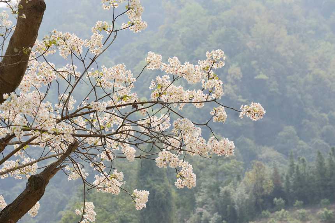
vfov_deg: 13.1
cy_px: 112
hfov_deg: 19.4
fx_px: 977
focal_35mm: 105
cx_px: 168
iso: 100
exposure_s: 1/250
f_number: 7.1
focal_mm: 105
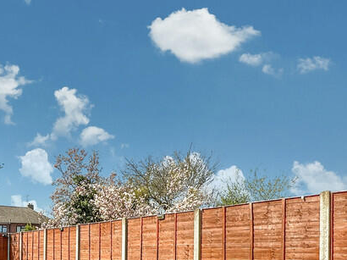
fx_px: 351
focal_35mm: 35
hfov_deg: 50.1
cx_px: 79
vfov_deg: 35.0
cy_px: 285
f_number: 2.2
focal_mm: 2.22
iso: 40
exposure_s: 1/950
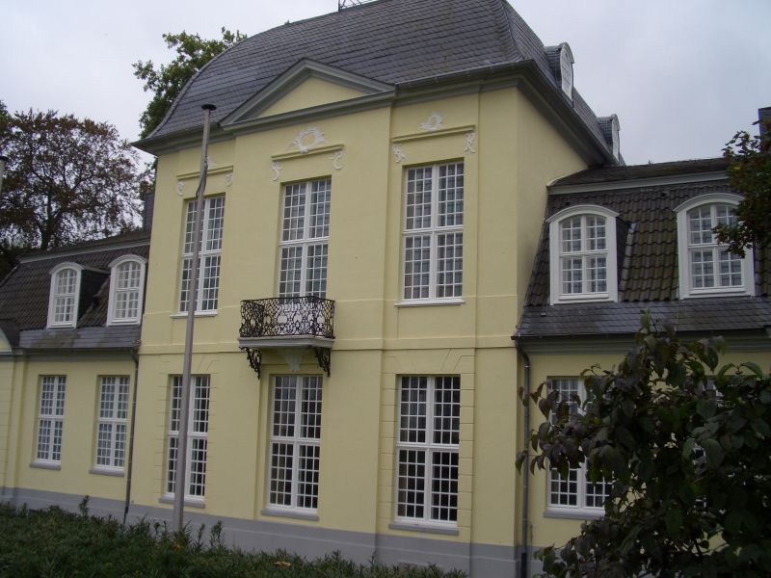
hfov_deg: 52.6
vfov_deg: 40.7
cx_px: 386
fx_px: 780
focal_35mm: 35
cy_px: 289
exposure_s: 1/160
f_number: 4.3
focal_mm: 5.8
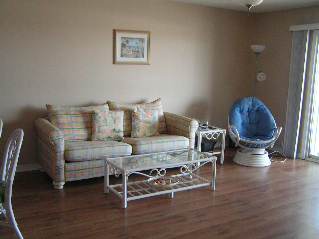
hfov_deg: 49.0
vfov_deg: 37.7
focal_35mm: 38
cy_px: 120
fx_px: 350
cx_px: 160
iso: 100
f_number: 2.8
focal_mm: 6.3
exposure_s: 1/40
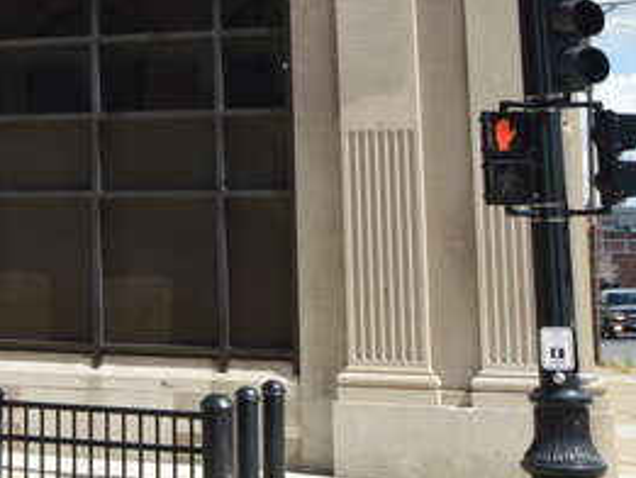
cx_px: -236
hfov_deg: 18.5
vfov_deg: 14.7
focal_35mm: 97
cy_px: -117
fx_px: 1783
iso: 100
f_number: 8
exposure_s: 1/250
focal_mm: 22
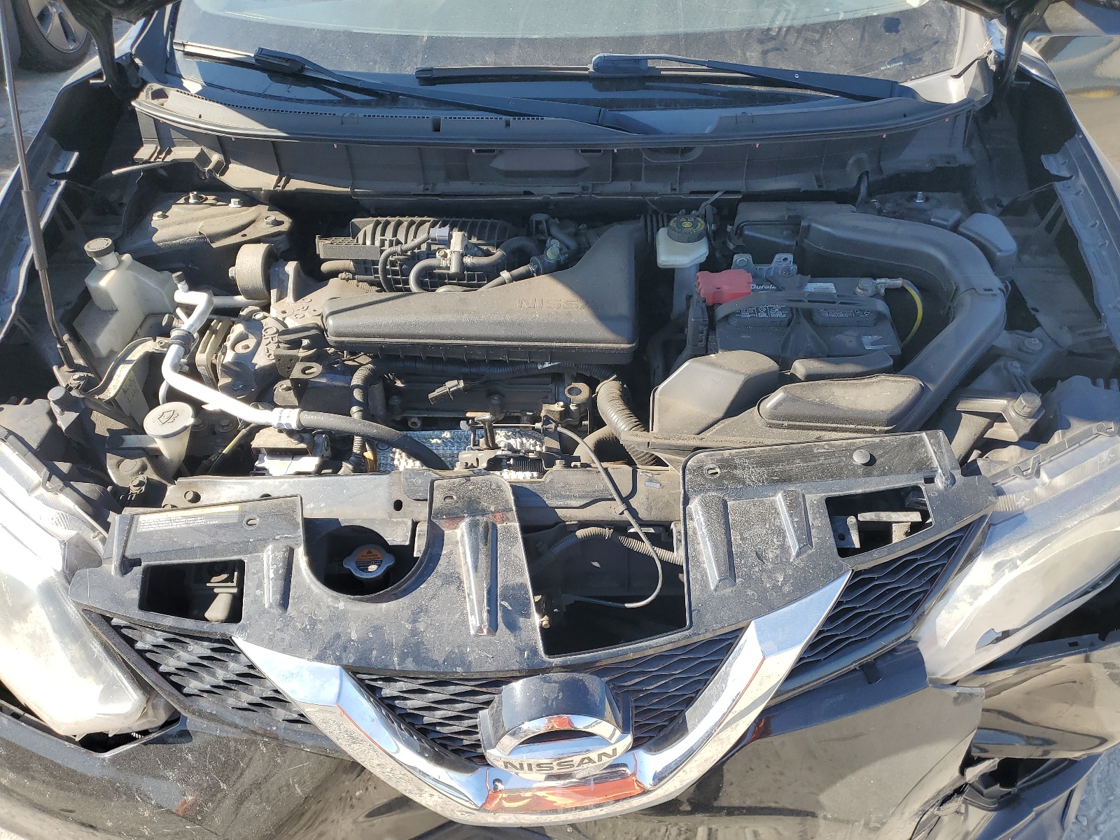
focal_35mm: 26
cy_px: 420
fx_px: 841
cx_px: 560
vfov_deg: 53.1
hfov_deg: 67.3
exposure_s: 1/714
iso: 50
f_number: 1.5
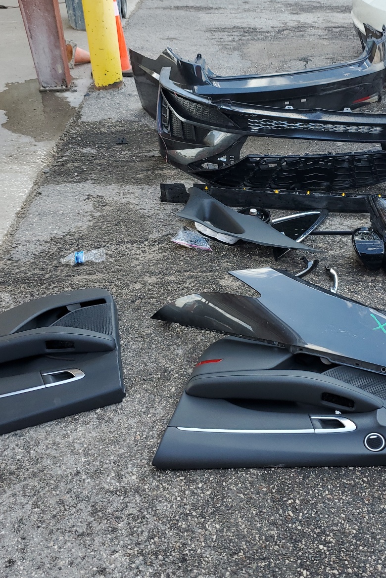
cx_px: 269
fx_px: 595
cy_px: 282
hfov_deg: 35.5
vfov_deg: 51.9
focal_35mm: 37
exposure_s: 1/455
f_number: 1.5
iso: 50
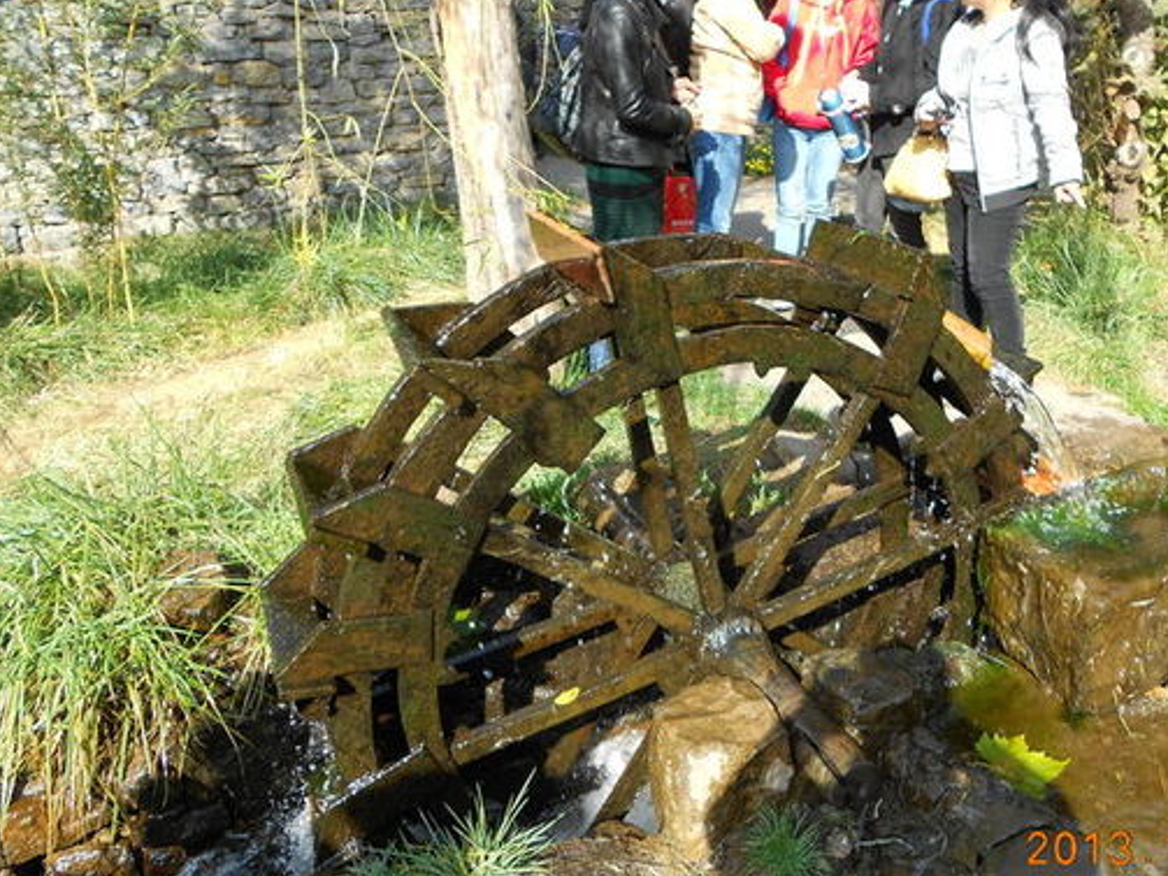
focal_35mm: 31
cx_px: 662
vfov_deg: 45.4
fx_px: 1046
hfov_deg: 58.2
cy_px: 432
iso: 100
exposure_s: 1/250
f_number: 3.2
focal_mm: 4.6
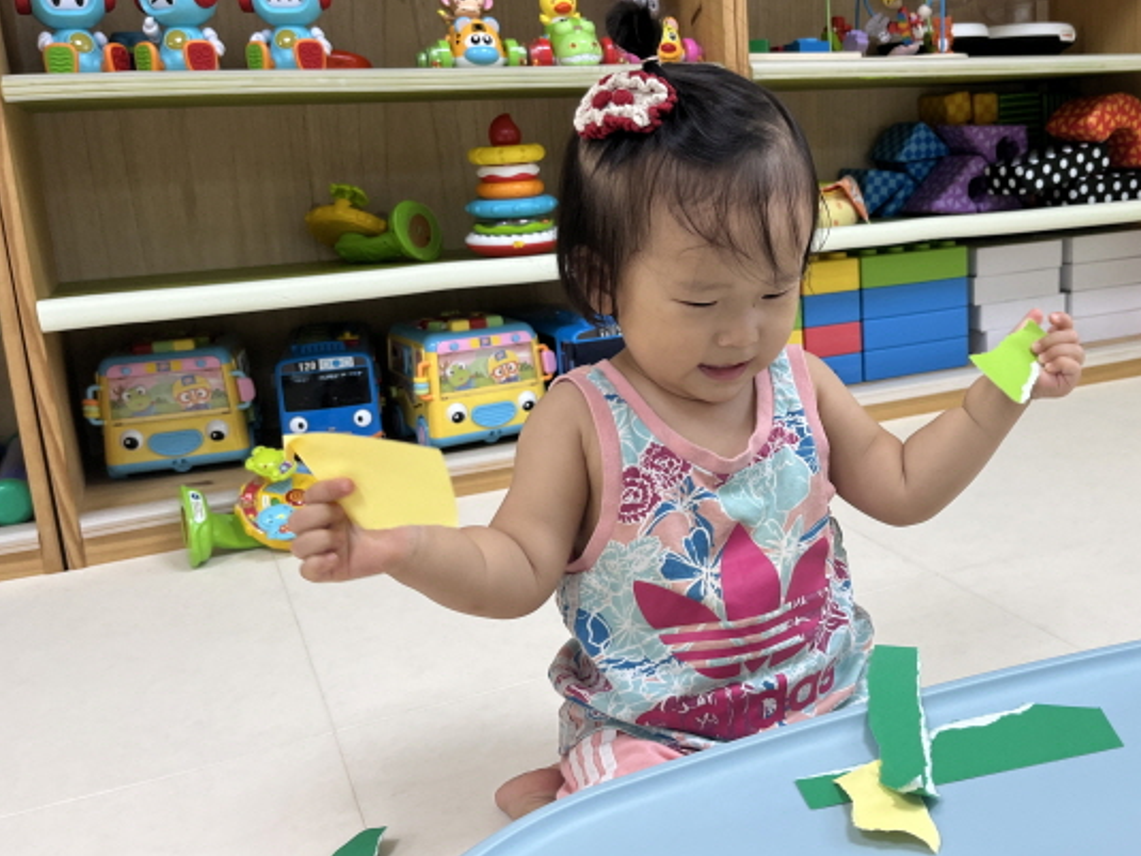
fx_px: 1153
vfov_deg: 40.7
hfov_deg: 51.6
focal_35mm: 35
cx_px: 766
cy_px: 414
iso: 80
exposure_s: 1/120
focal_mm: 5.1
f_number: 1.6
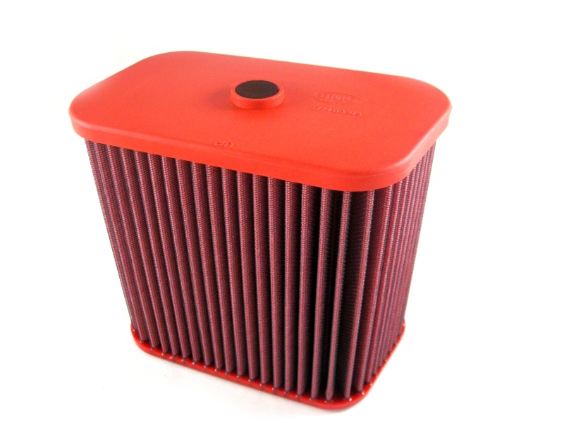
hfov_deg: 52.6
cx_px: 282
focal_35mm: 35
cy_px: 212
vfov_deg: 40.7
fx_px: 570
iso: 258
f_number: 2.8
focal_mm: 5.7
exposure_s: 1/60
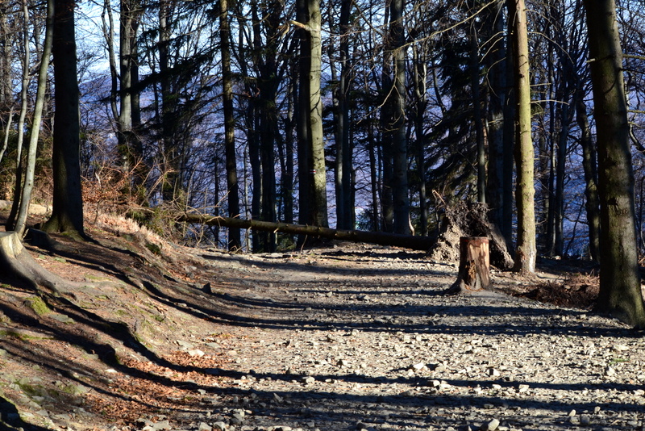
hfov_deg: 24.6
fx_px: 1479
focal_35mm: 82
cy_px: 216
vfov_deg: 16.6
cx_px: 322
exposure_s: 1/250
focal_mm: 55
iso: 400
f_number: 10
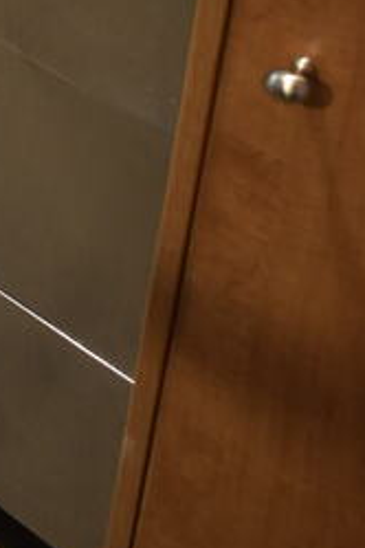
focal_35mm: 99
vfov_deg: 18.5
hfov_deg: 12.8
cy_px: -245
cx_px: -240
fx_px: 1506
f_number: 3.5
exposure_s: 1/30
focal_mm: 18
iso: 320
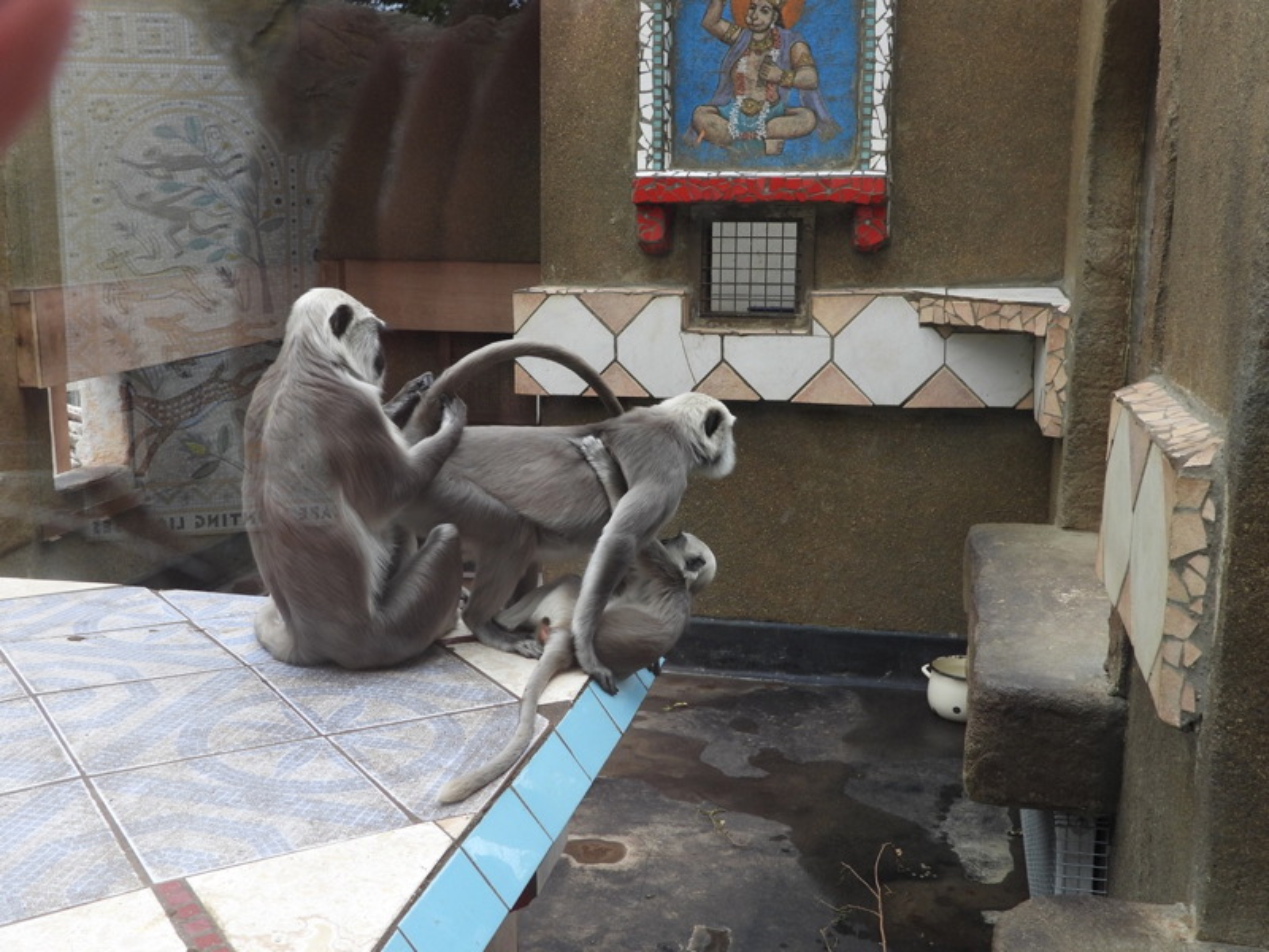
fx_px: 1393
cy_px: 476
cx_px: 634
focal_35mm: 38
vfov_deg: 37.7
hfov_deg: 49.0
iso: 100
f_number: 3.2
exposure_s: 1/80
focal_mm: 6.8
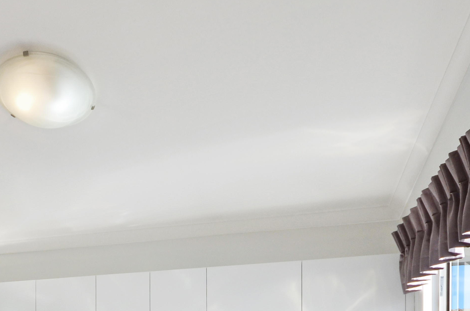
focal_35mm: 39
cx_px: 117
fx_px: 508
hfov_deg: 47.7
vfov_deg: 29.0
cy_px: 381
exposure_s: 1/250
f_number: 8
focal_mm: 10
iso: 200
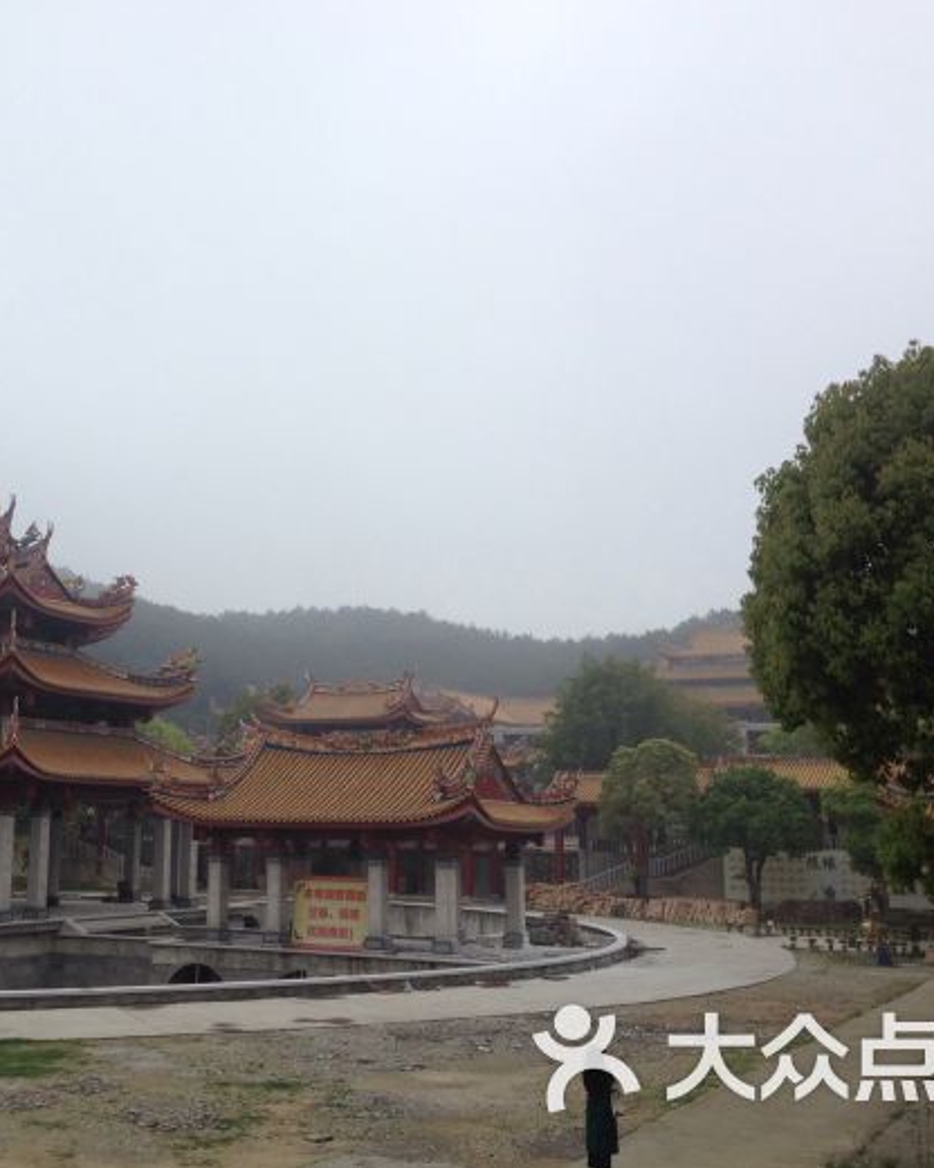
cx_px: 310
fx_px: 1589
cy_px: 585
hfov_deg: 32.5
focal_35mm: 46
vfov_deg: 40.3
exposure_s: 1/587
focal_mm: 4.28
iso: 50
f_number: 2.4
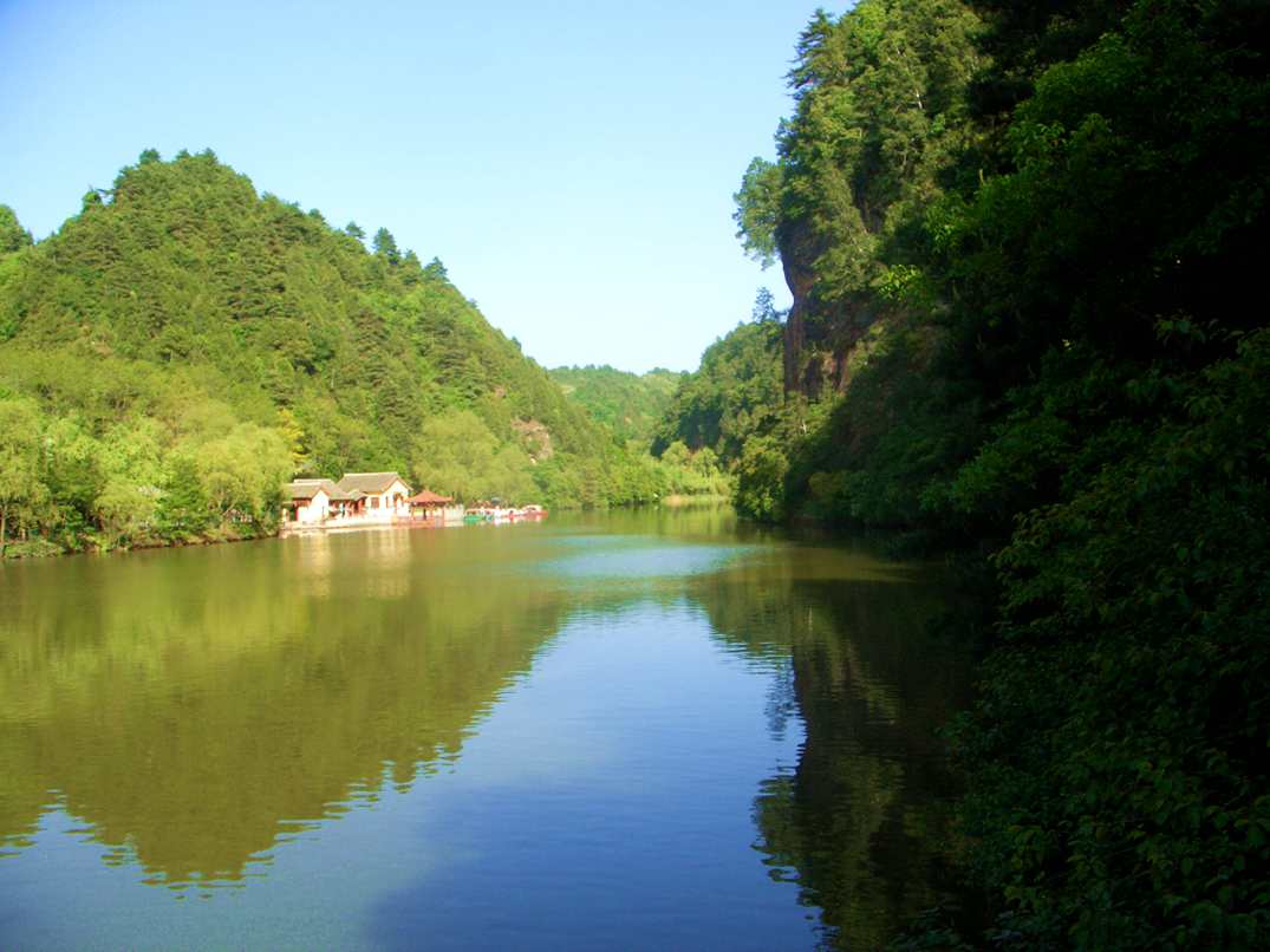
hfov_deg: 55.4
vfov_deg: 42.9
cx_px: 635
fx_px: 1211
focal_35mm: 33
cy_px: 476
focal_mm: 7.1
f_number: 4
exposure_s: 1/500
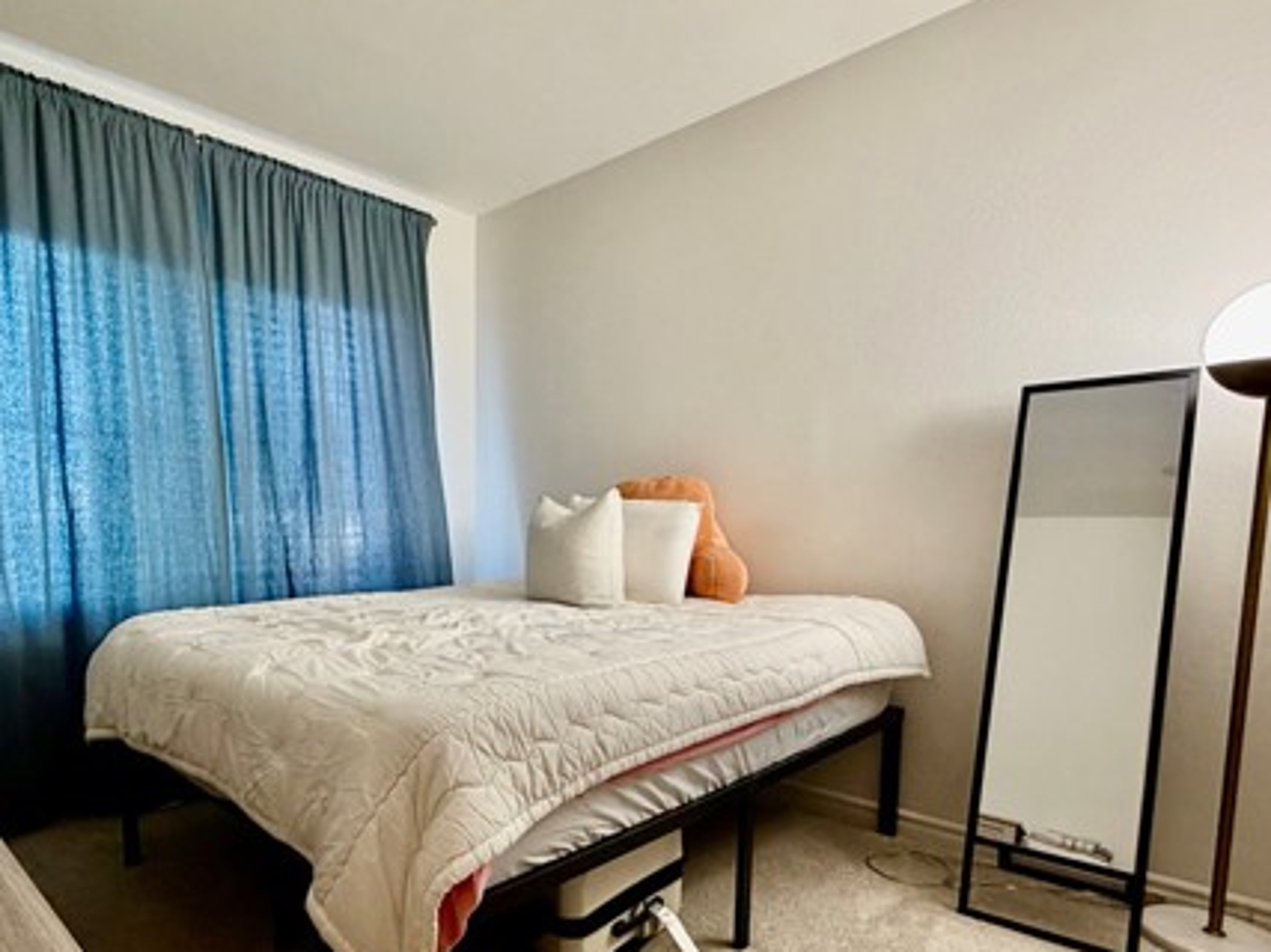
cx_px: 446
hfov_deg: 77.0
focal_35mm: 21
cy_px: 604
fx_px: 771
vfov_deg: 62.4
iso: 250
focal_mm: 2.22
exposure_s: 1/60
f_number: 2.2
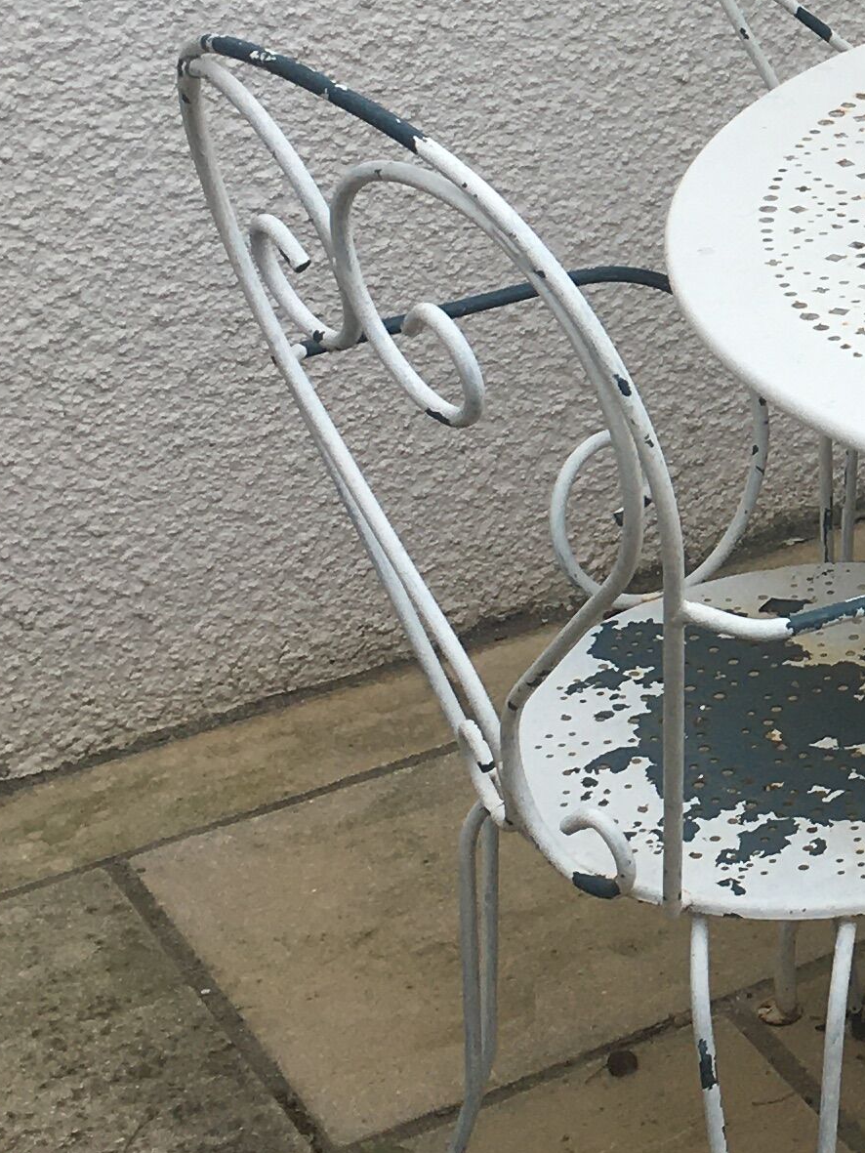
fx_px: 3298
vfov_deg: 19.5
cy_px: 118
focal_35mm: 99
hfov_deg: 14.0
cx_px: 1306
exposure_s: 1/324
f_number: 2.2
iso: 25
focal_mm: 4.15
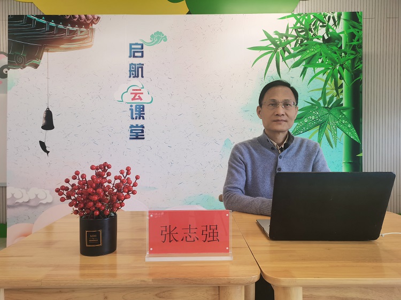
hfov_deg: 65.3
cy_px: 150
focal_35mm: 27
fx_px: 313
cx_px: 200
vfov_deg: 51.3
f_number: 1.8
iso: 80
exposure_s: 1/100
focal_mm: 5.58
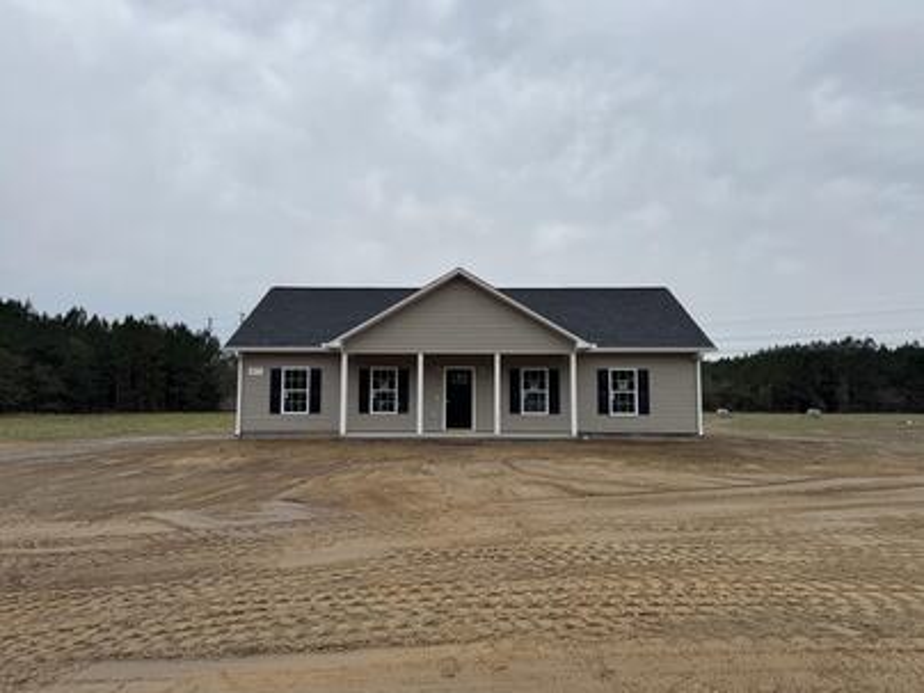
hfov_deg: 71.6
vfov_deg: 56.8
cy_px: 346
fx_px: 641
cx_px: 462
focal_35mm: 24
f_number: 1.78
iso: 80
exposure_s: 1/2105
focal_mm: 6.76
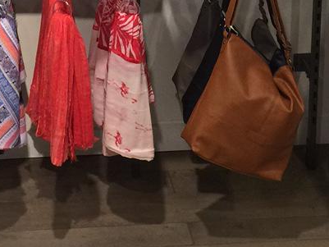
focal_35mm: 118
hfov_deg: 16.5
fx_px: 1122
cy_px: -199
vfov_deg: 11.6
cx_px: 33
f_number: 2.2
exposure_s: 1/33
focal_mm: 4.15
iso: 50
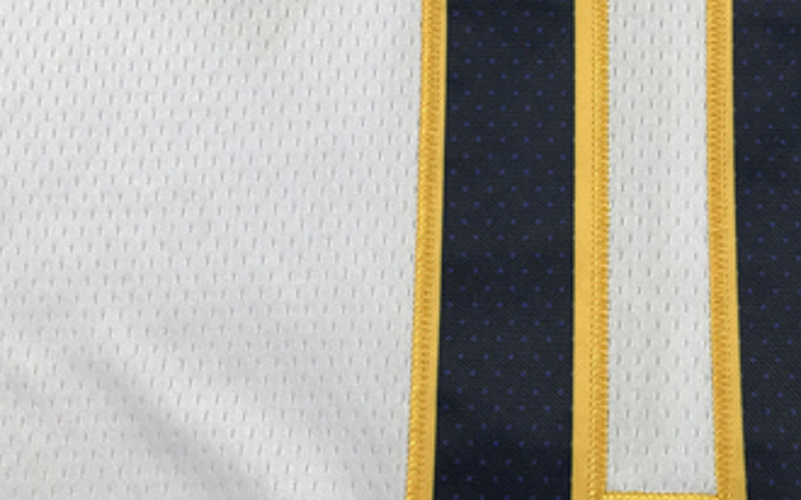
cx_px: 687
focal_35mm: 72
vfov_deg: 17.6
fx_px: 1571
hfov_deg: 27.8
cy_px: -15
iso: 20
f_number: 1.8
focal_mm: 3.99
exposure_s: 1/122
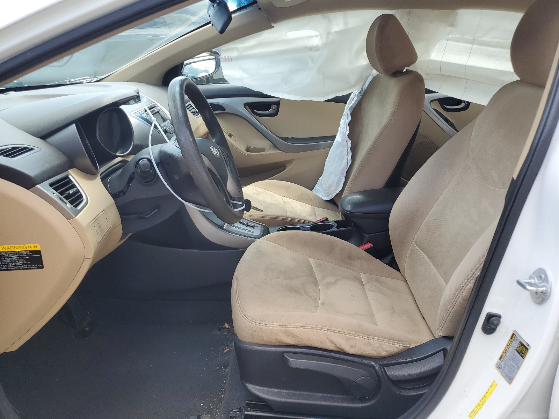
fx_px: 420
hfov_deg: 67.3
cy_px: 210
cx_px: 280
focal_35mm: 26
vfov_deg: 53.1
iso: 50
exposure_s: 1/256
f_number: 1.5
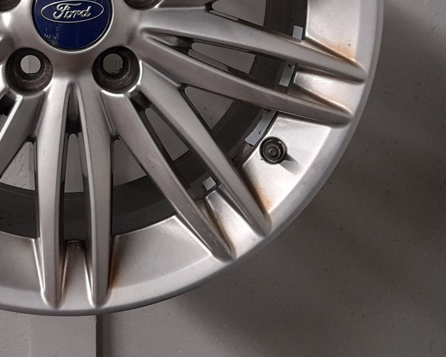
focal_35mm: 50
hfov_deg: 35.9
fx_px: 660
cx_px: 78
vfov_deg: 28.7
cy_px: 17
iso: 400
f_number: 2
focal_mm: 4.6
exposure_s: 1/33
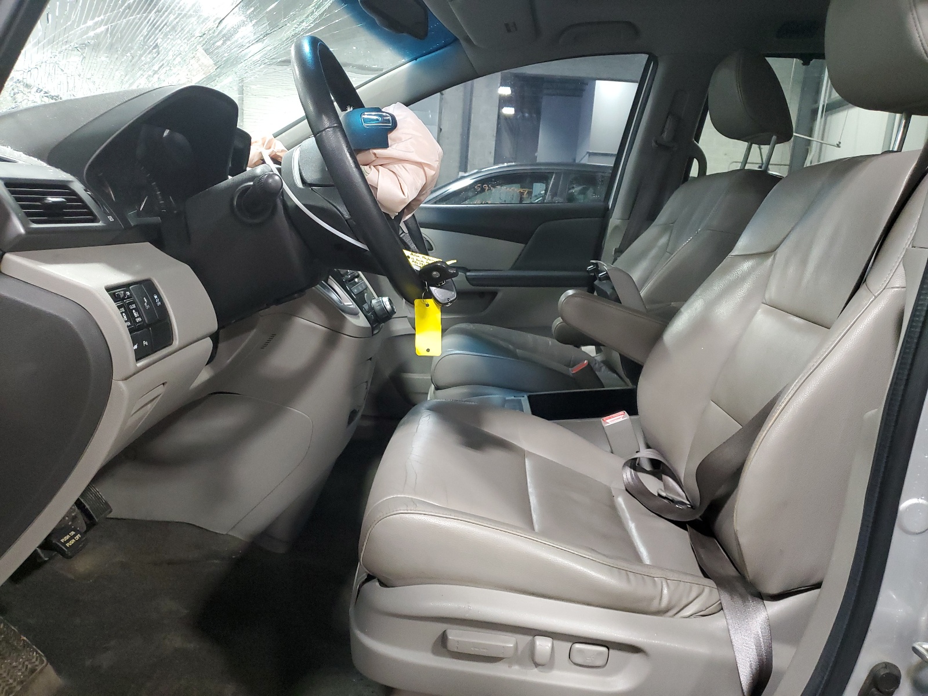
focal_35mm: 26
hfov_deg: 67.3
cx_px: 464
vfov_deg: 53.1
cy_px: 348
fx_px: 697
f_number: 1.5
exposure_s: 1/40
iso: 336
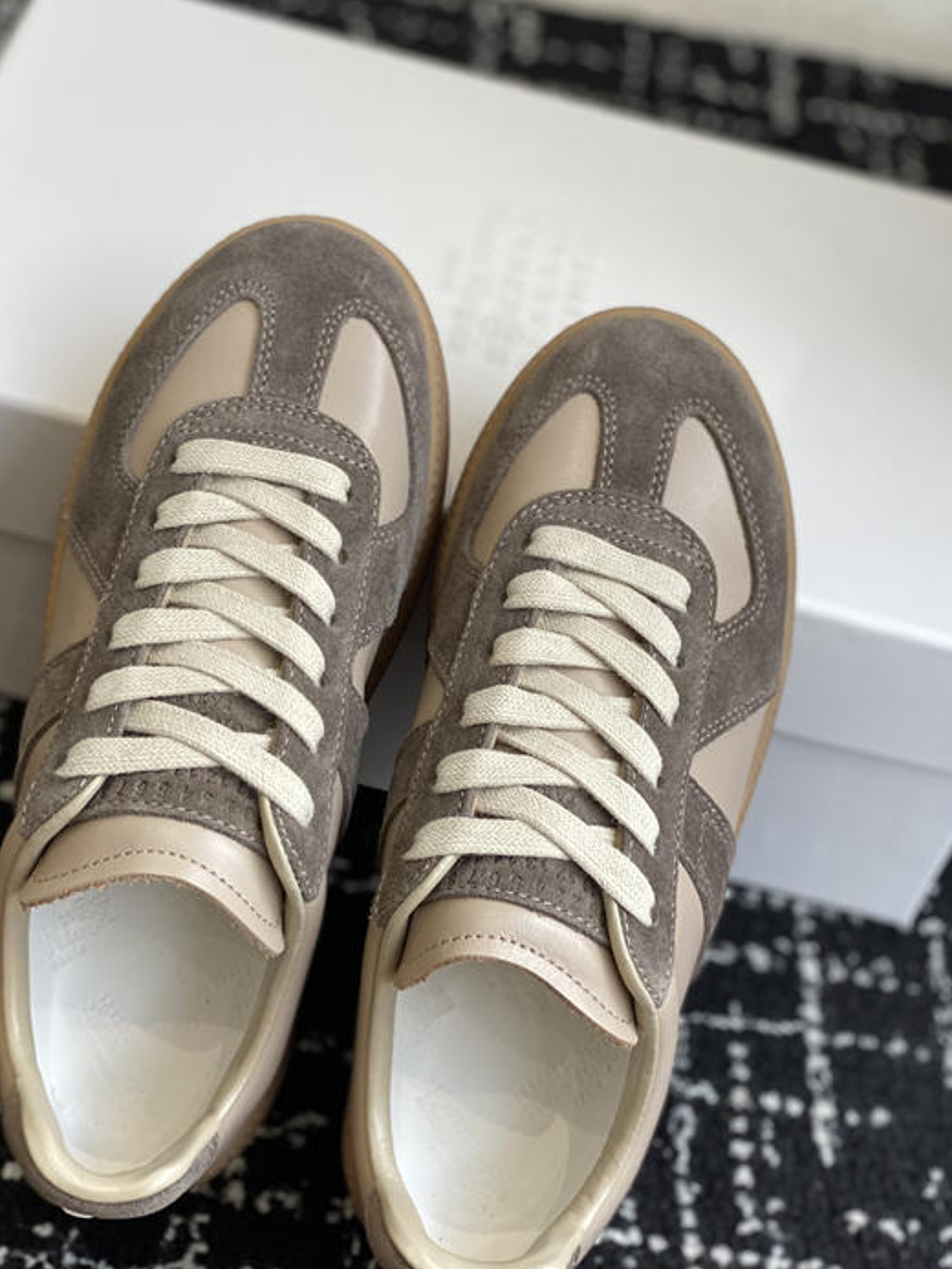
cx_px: 447
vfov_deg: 29.8
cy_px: 624
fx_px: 2383
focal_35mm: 65
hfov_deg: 22.6
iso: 25
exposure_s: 1/122
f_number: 2
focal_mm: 6
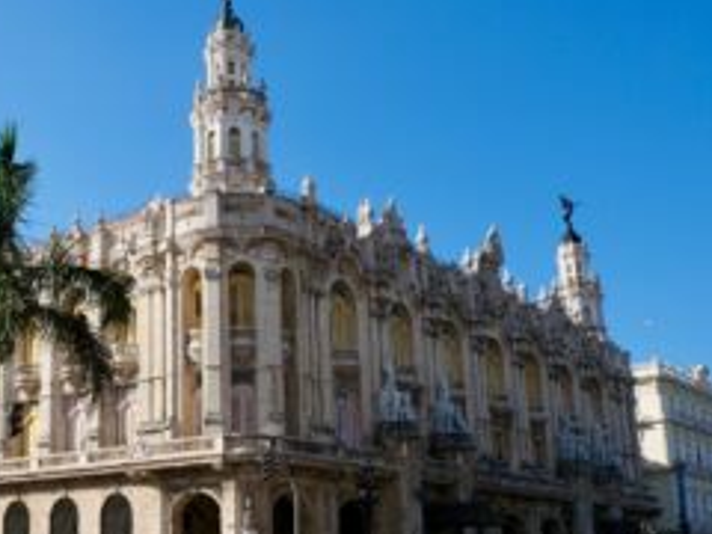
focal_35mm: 50
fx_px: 1028
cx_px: 169
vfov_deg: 29.0
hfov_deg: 37.2
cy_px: 335
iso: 200
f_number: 11
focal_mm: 15
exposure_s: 1/320
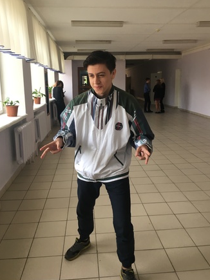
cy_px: 129
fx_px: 259
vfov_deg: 56.8
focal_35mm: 32
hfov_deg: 44.1
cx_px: 108
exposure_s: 1/33
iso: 25
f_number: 2.2
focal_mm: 4.15
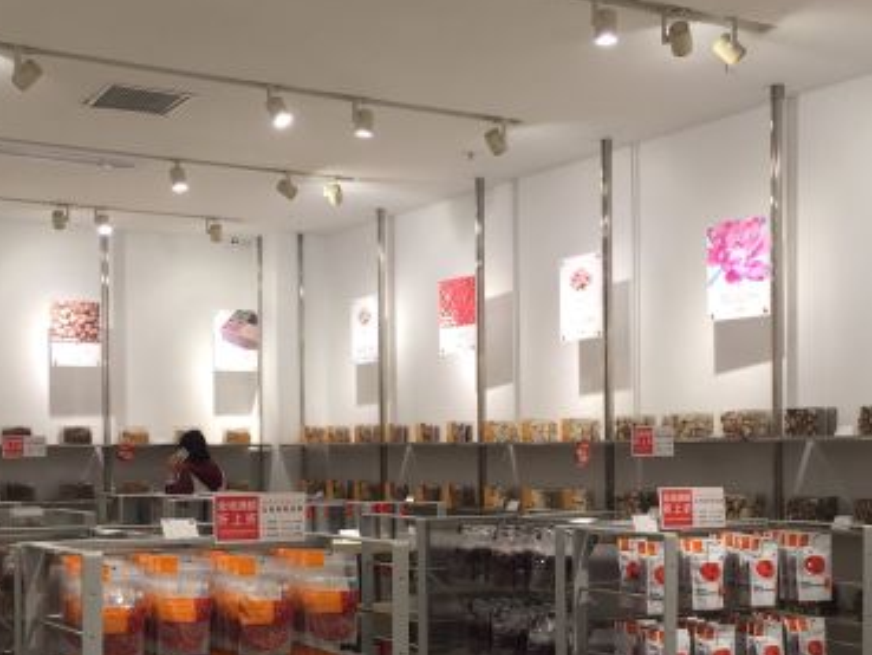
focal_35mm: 55
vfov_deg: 26.2
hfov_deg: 34.9
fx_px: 1386
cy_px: 495
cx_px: 432
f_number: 2.2
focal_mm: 4.15
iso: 40
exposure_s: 1/120
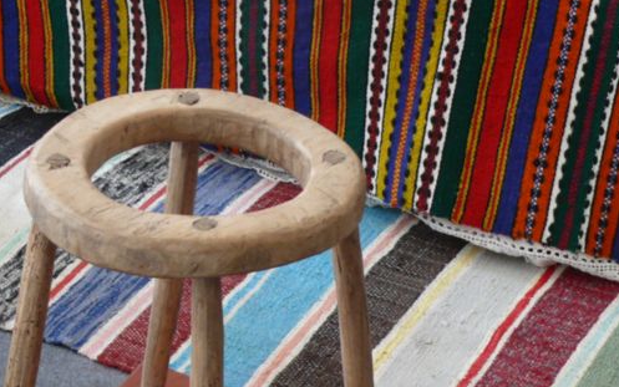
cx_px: 318
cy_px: 322
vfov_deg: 9.8
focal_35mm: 133
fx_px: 2244
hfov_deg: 15.7
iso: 200
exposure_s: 1/20
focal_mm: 12.7
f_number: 3.2
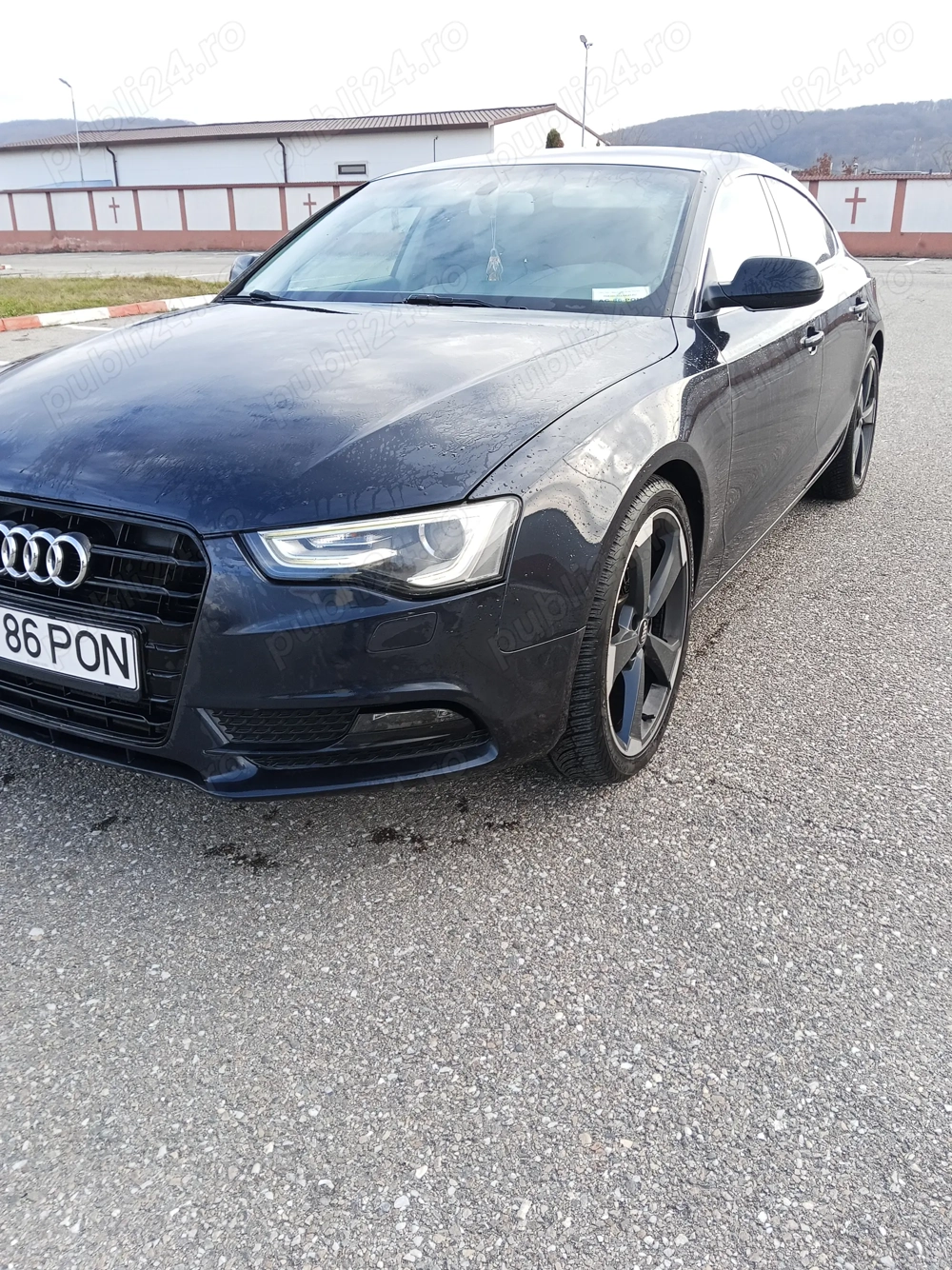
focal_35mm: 27
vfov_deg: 65.3
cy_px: 635
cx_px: 476
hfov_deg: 51.3
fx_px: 990
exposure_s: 1/153
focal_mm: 3.98
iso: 64
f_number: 2.8
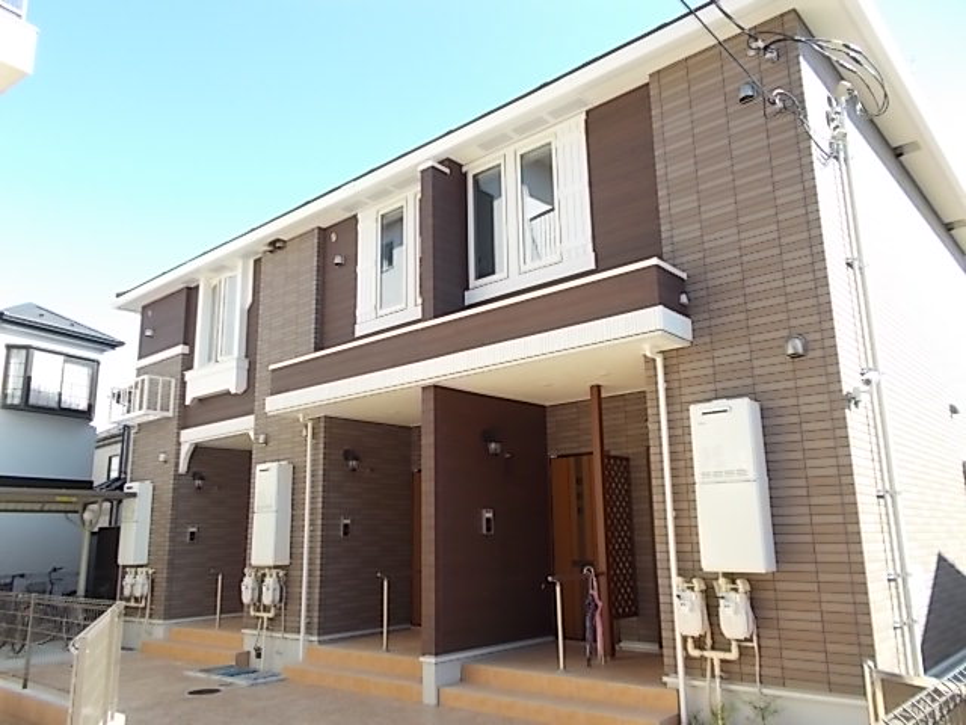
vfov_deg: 53.1
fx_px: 726
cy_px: 362
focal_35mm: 26
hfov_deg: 67.3
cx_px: 483
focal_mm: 4.6
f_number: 3.2
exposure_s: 1/160
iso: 80
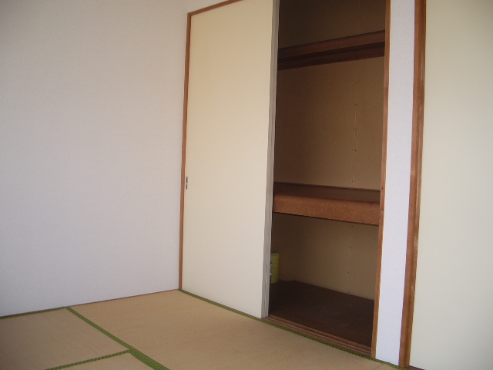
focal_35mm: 35
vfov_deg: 40.7
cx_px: 246
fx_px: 498
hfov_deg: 52.6
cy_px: 185
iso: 50
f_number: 2.6
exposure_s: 1/40
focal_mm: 5.8
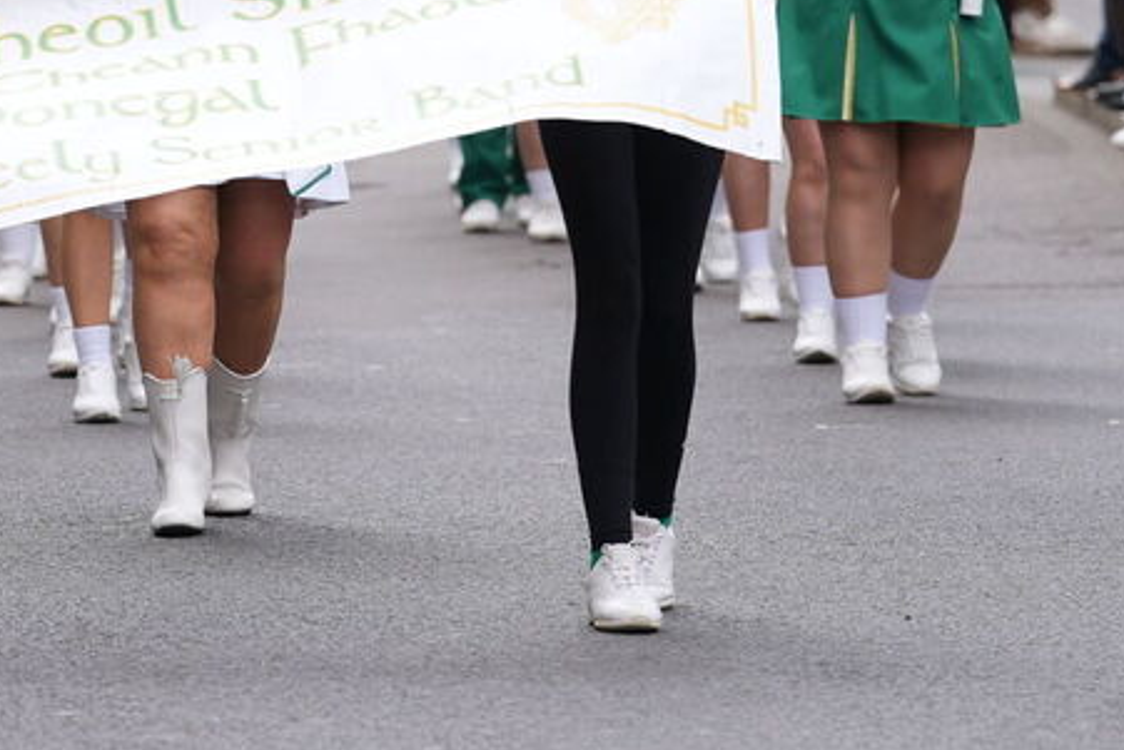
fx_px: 12461
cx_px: 122
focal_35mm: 399
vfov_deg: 3.4
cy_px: -179
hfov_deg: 5.2
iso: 320
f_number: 4.5
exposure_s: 1/500
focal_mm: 150
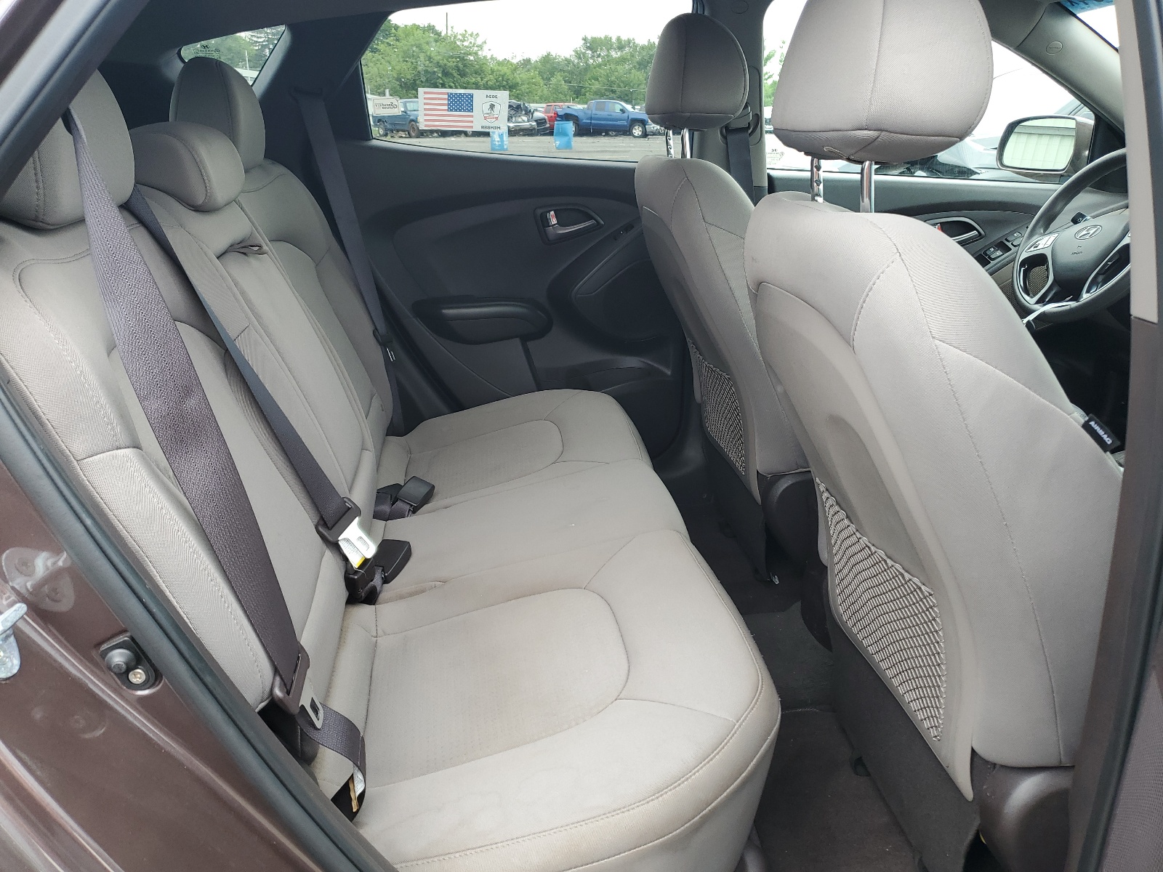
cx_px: 582
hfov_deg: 67.3
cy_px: 436
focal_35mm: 26
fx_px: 874
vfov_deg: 53.1
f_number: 1.5
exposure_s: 1/175
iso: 50
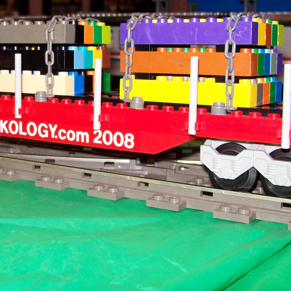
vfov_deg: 26.0
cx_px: 86
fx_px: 628
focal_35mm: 66
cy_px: 113
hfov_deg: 25.9
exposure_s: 1/64
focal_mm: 6
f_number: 2.7
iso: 80
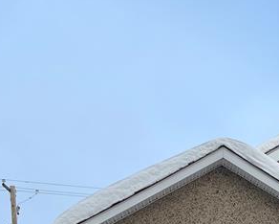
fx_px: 735
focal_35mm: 89
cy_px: 318
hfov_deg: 20.3
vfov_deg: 16.1
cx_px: 323
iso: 50
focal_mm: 5.1
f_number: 1.6
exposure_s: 1/2137
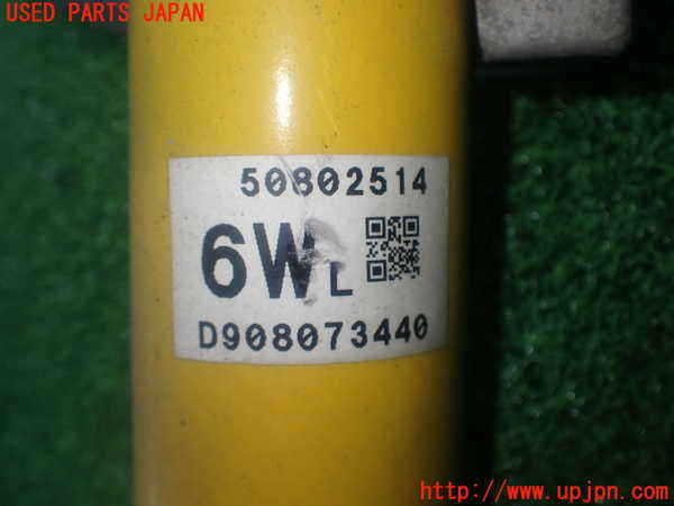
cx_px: 337
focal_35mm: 38
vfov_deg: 37.7
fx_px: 740
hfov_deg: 49.0
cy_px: 253
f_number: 2.7
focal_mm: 6.83
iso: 160
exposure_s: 1/80
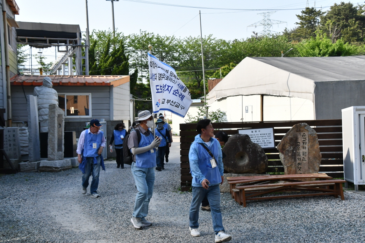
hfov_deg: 41.1
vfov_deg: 28.1
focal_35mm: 48
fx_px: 487
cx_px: 182
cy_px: 122
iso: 800
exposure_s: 1/640
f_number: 13
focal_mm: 32
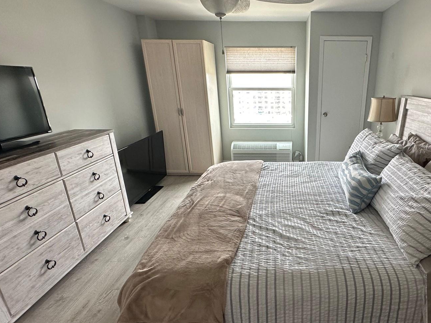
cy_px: 179
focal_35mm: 22
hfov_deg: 74.0
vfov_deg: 60.9
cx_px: 287
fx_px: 274
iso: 160
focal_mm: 2.22
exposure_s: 1/120
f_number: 2.2
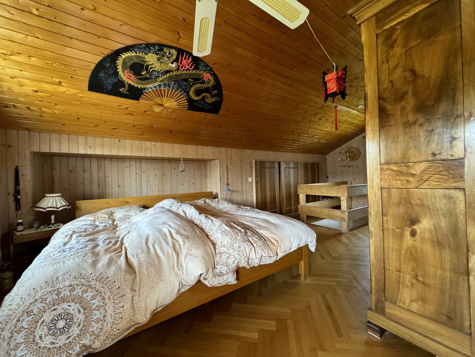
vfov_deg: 85.7
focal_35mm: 14
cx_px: 238
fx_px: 192
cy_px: 178
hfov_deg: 102.1
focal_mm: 2.22
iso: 400
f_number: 2.2
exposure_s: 1/50
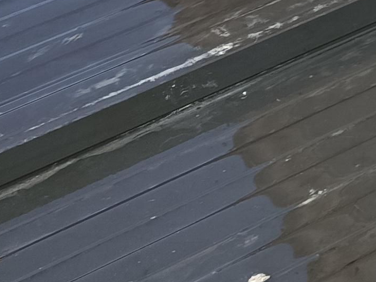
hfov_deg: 11.6
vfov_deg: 10.3
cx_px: 941
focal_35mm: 135
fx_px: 1466
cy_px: -230
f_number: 1.7
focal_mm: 5.24
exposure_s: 1/157
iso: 50
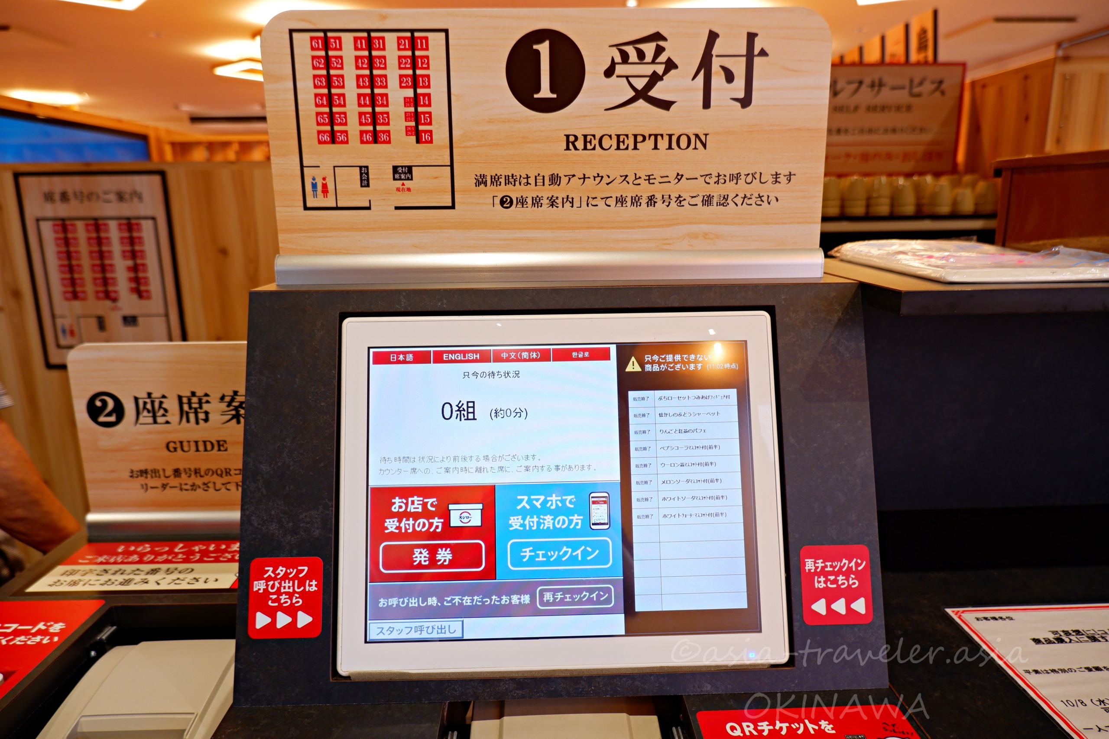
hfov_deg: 76.1
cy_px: 370
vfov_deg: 55.1
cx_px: 554
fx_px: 709
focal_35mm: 23
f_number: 3.5
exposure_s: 1/58
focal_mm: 15
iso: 200
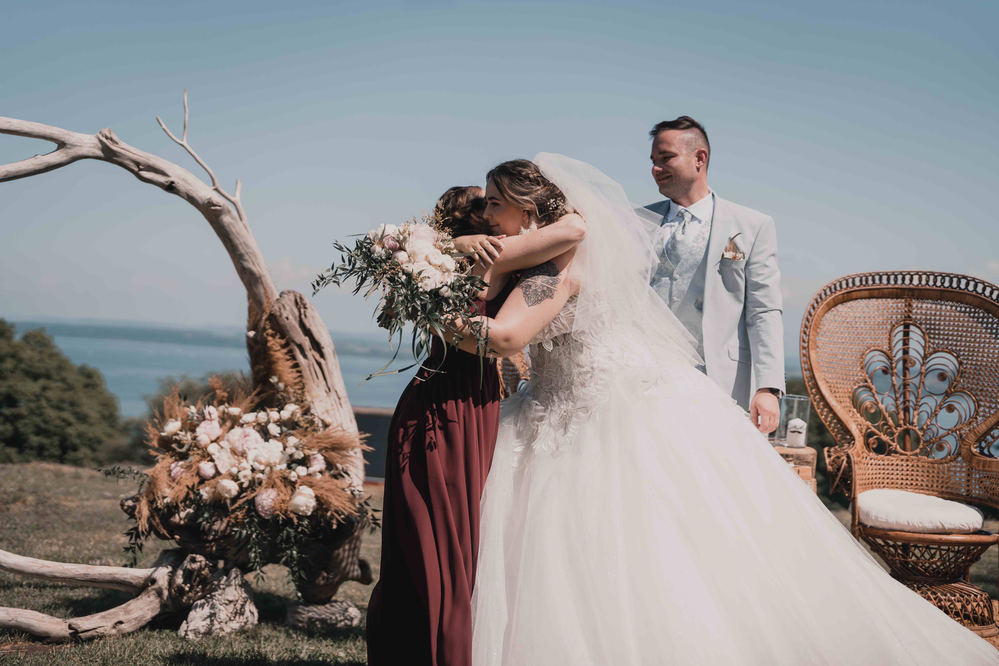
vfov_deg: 27.0
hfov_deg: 39.6
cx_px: 500
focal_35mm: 50
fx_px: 1387
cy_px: 333
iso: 100
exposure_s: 1/8000
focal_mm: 50
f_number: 1.6
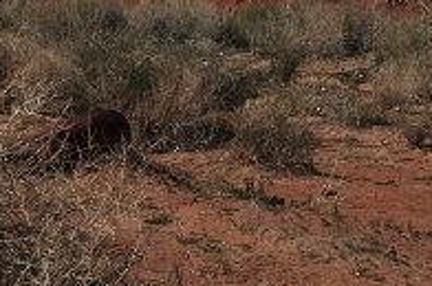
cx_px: 368
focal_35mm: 343
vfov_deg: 4.0
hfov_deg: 6.0
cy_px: -170
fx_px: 4109
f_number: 19
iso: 200
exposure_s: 1/250
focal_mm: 70
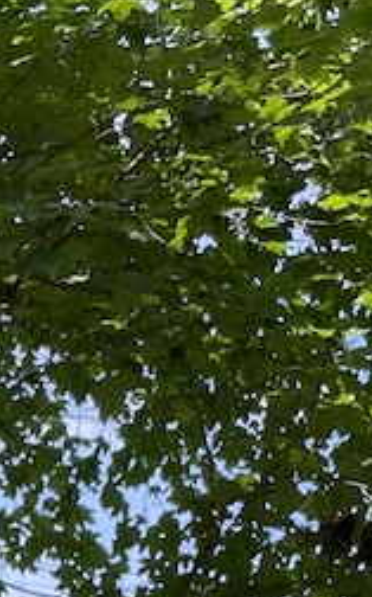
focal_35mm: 140
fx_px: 2276
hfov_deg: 8.9
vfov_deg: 13.6
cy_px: 1014
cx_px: -306
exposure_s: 1/550
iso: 32
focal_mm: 4.2
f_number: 1.6
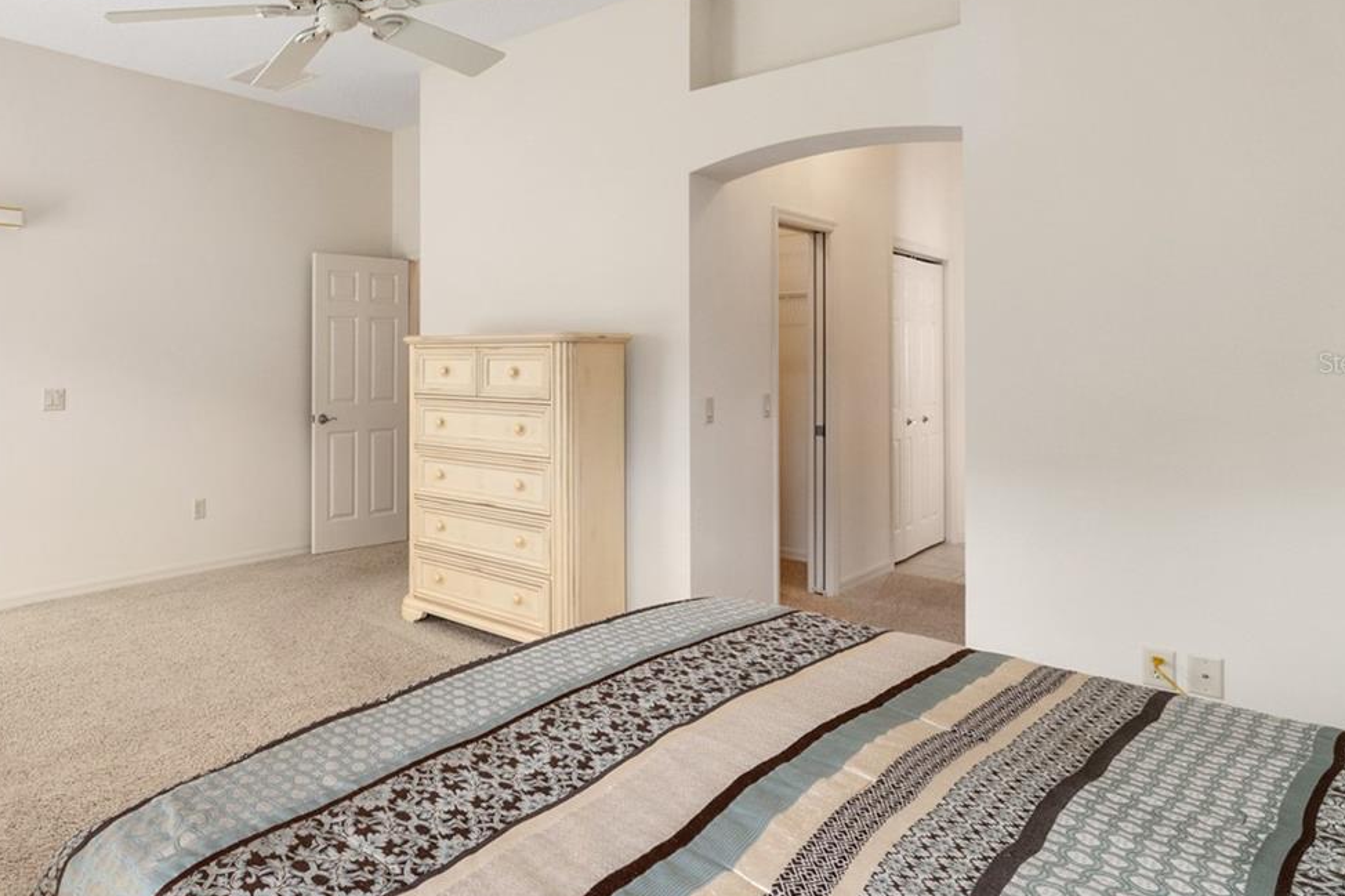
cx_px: 337
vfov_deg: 54.7
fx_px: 859
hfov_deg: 71.0
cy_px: 362
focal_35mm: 23
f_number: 8
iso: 320
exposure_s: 1/25
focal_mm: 14
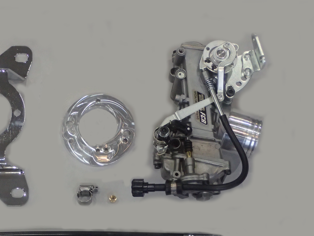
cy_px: 151
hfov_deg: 20.6
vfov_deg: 15.5
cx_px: 112
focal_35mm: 95
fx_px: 862
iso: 800
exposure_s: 1/50
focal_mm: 12.6
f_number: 4
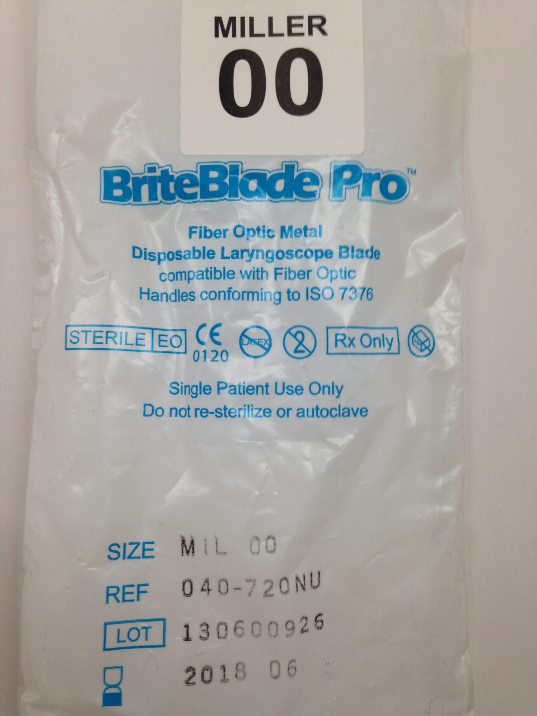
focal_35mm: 33
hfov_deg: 42.9
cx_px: 268
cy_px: 358
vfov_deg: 55.4
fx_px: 683
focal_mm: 4.12
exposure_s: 1/60
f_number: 2.4
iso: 50
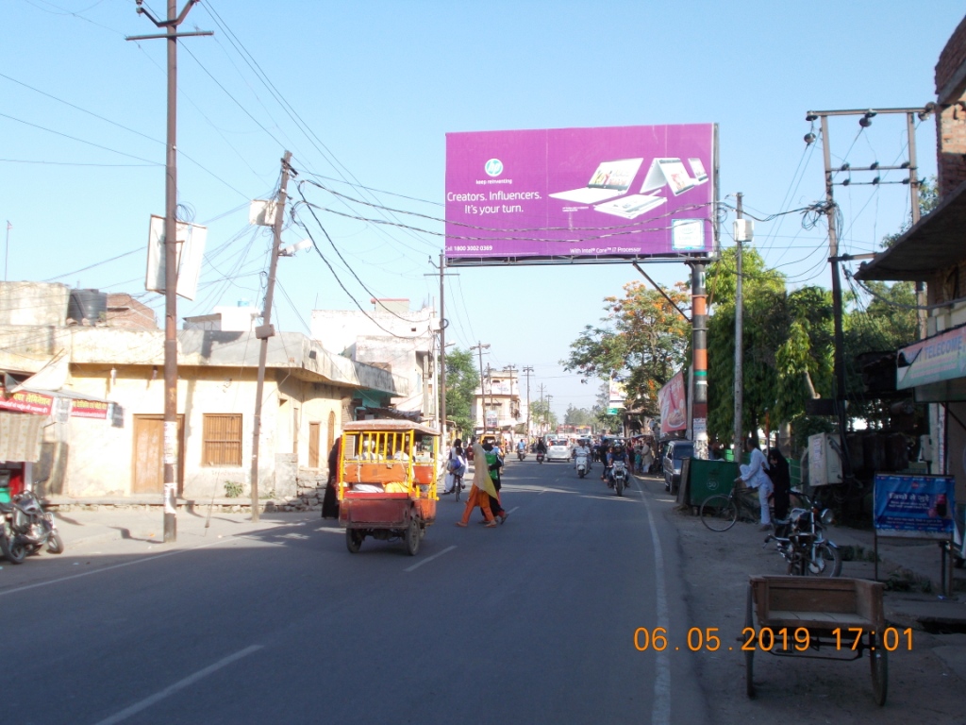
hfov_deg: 47.9
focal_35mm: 39
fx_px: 1088
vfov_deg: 36.8
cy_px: 362
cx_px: 483
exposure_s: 1/320
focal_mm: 6.9
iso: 80
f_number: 3.9
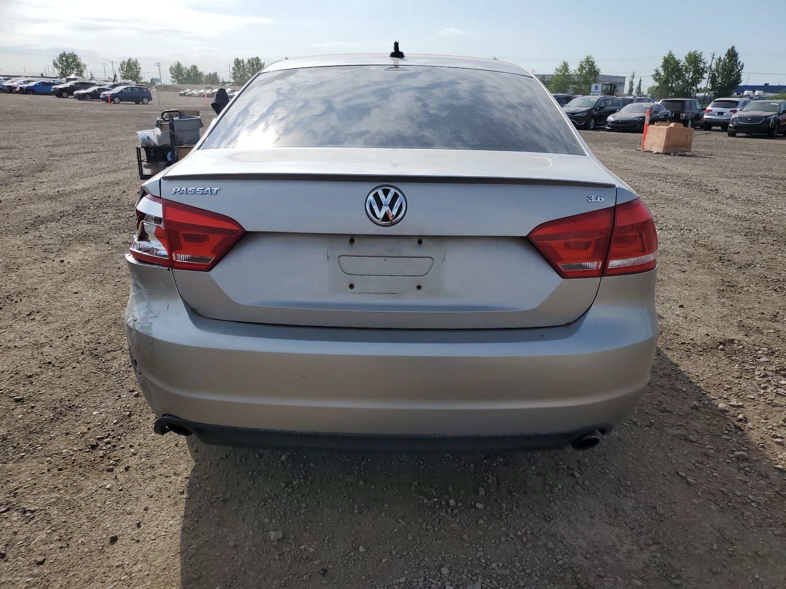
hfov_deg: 67.3
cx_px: 393
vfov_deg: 53.1
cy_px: 294
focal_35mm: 26
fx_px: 590
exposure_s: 1/5000
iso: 50
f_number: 1.5
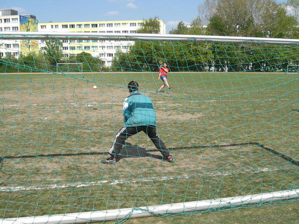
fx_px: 328
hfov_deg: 49.0
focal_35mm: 38
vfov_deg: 37.7
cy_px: 112
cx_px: 150
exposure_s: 1/500
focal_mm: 6.3
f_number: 4.4
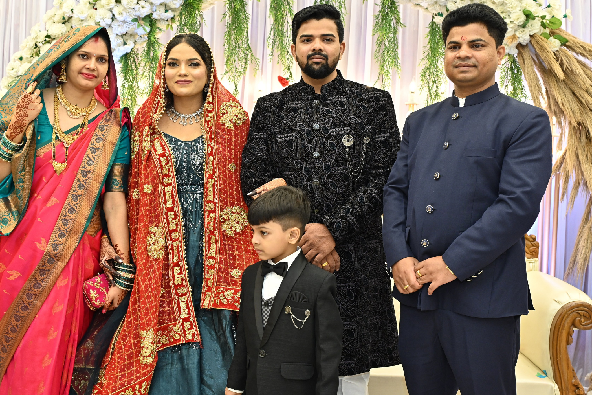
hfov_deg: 39.5
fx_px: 822
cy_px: 193
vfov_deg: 27.0
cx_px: 241
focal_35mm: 50
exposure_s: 1/200
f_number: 5.6
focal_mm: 41
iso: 800
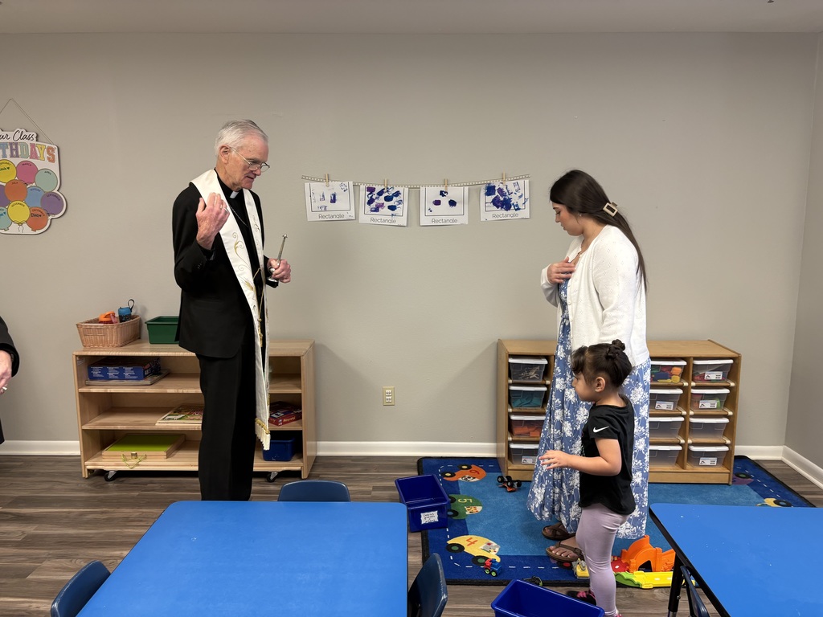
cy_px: 308
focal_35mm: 26
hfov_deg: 67.3
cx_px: 412
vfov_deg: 53.1
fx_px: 618
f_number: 1.6
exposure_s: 1/60
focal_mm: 5.96
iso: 80
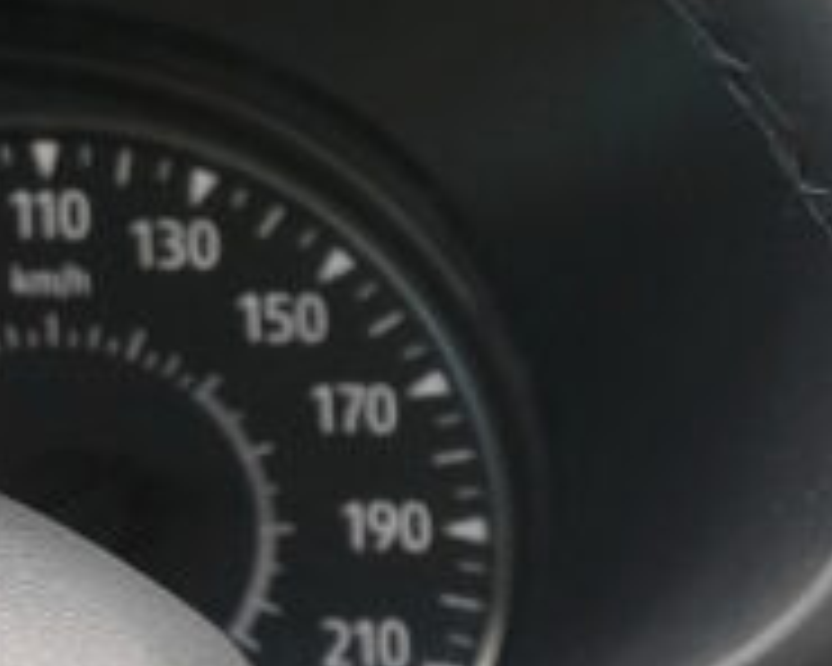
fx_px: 8717
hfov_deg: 5.4
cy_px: 875
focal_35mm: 354
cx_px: -675
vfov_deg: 4.4
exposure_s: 1/80
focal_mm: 45
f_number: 9
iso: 2000
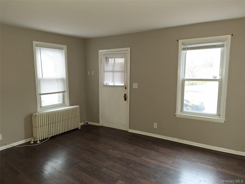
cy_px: 92
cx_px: 122
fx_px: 163
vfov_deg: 58.9
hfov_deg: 73.9
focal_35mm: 23
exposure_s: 1/24
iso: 25
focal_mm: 5.54
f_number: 1.8
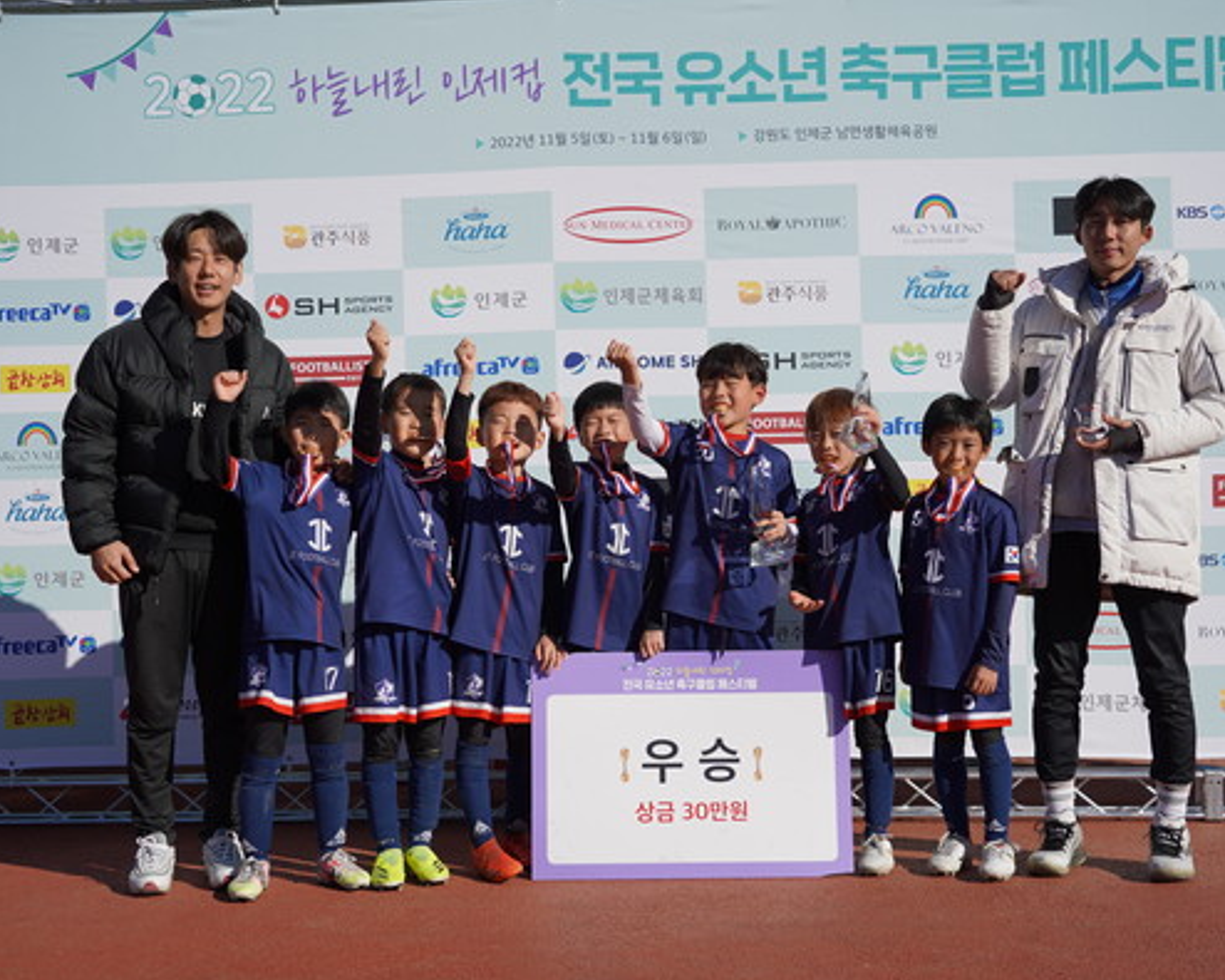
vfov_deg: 30.8
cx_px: 645
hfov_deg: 38.0
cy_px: 490
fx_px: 1776
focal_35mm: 49
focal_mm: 43
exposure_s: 1/1250
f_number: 4.5
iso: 100
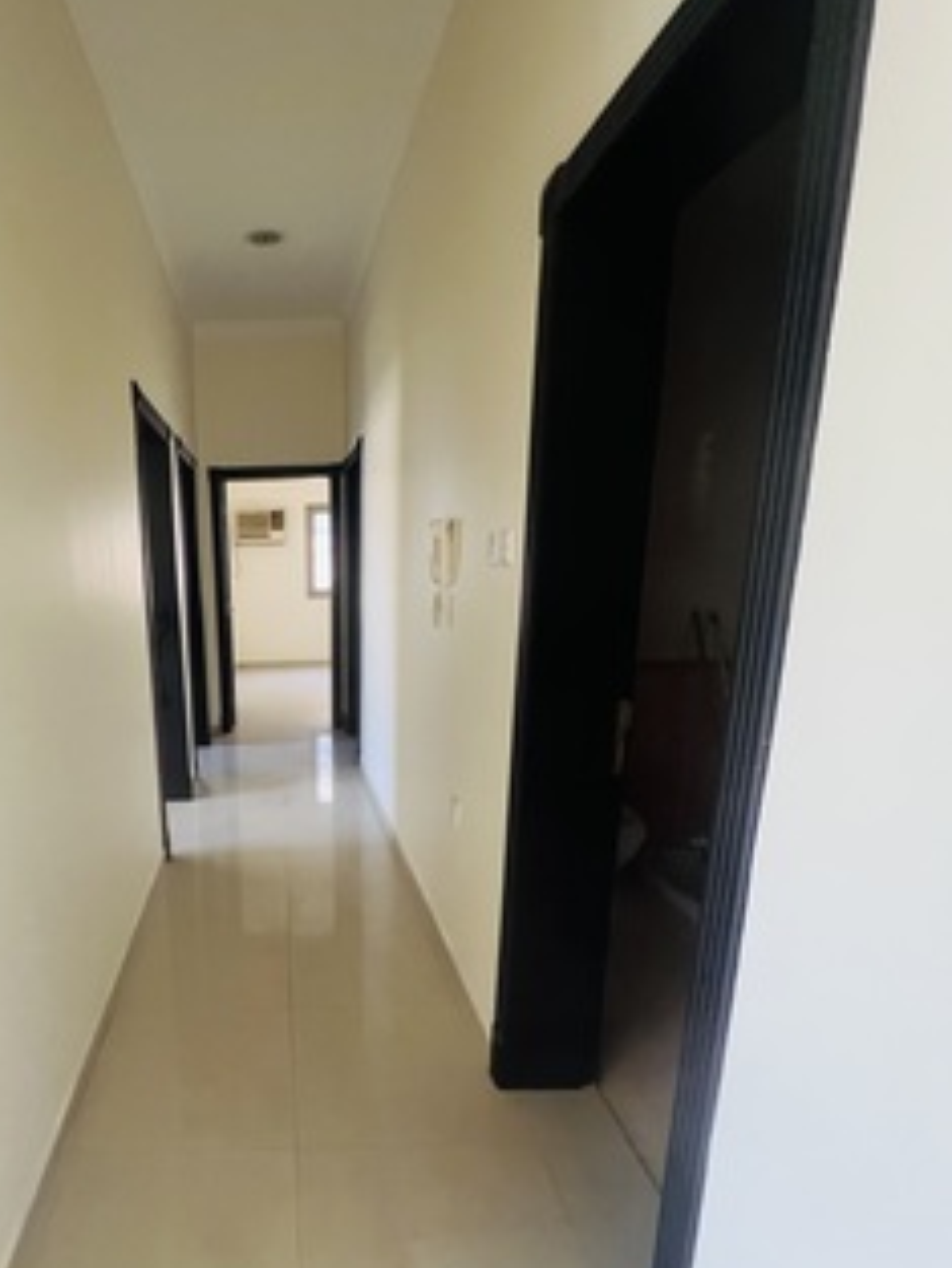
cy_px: 760
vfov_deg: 83.6
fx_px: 696
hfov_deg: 65.5
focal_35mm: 19
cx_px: 265
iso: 500
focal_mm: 1.57
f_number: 1.8
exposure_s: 1/60
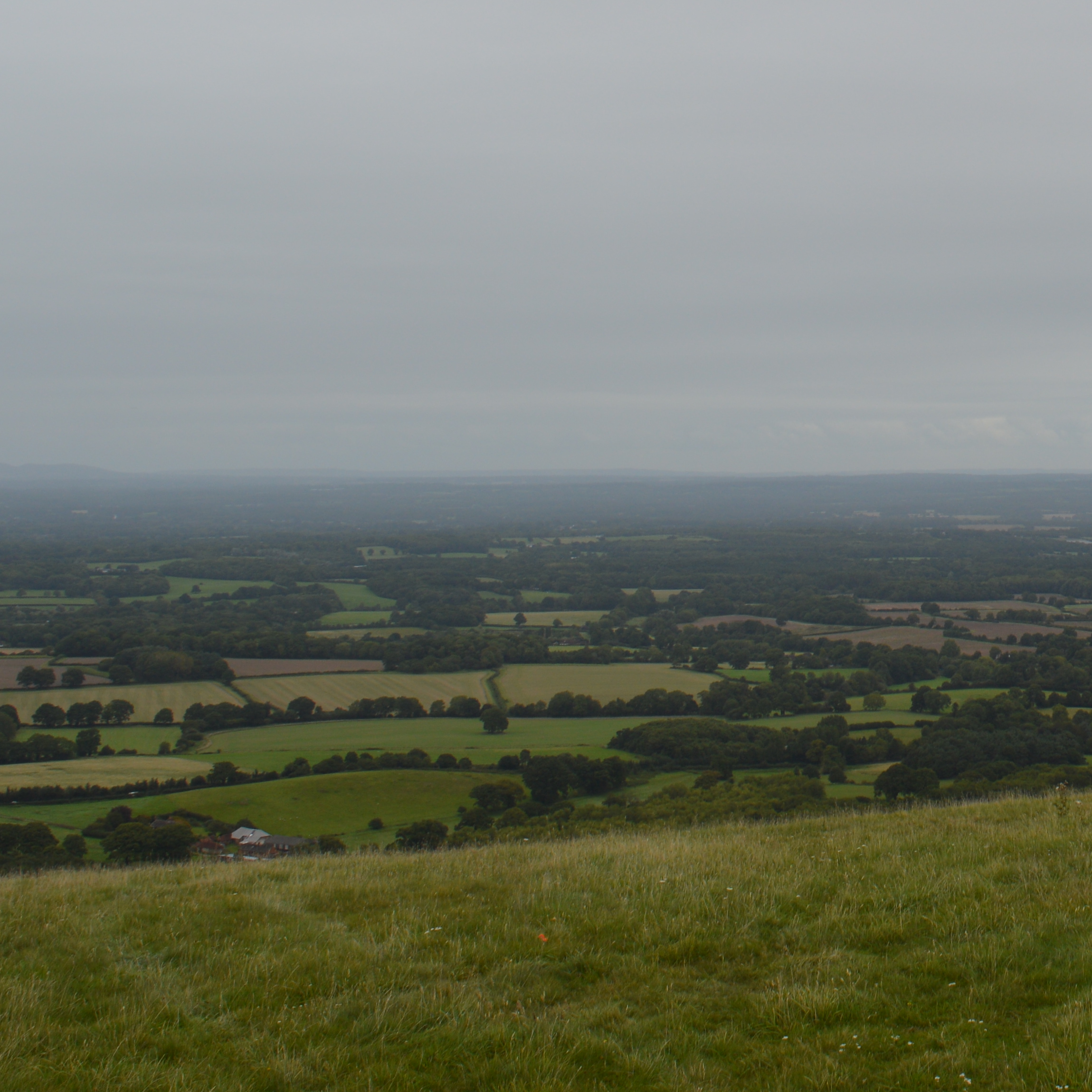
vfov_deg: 27.8
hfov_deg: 26.3
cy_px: 169
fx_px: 2141
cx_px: 1212
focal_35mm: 60
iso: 100
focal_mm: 18
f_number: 8
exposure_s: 1/250
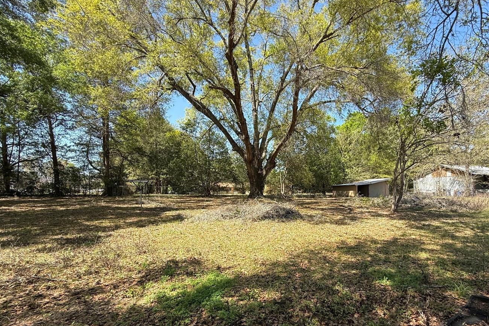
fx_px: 245
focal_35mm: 18
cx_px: 277
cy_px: 196
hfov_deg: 89.5
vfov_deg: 66.7
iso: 50
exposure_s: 1/585
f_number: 2.2
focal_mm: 2.22
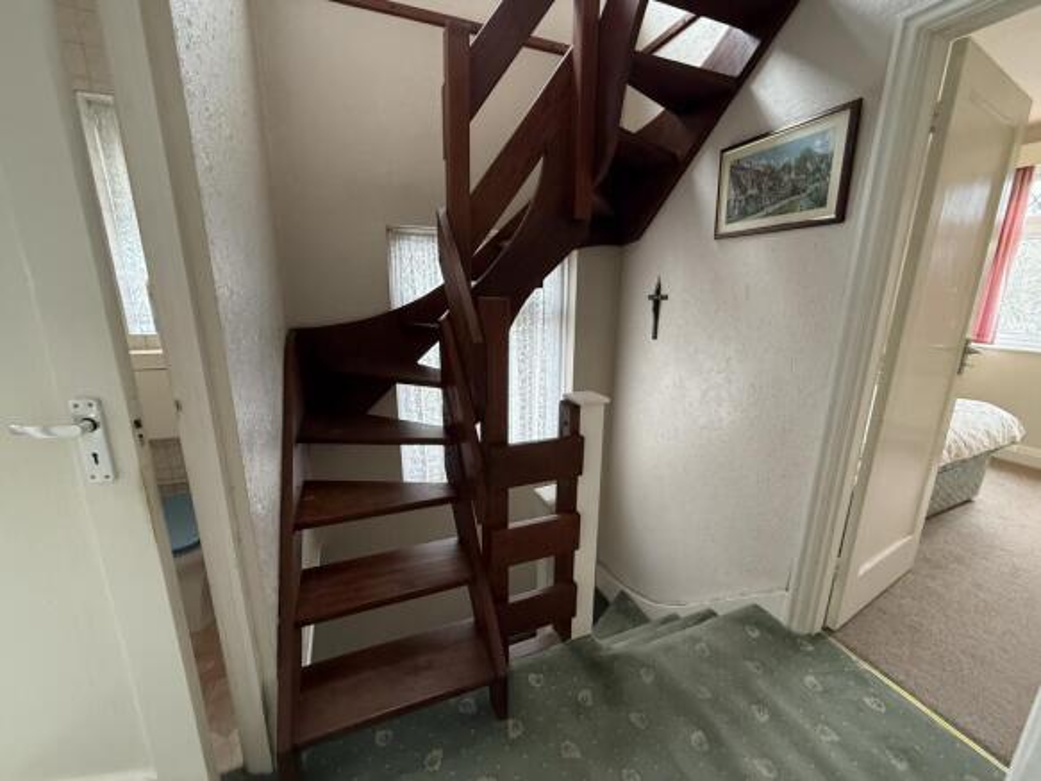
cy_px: 390
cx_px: 520
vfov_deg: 85.7
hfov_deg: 102.1
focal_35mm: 14
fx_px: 421
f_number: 2.2
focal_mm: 2.22
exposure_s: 1/100
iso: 400
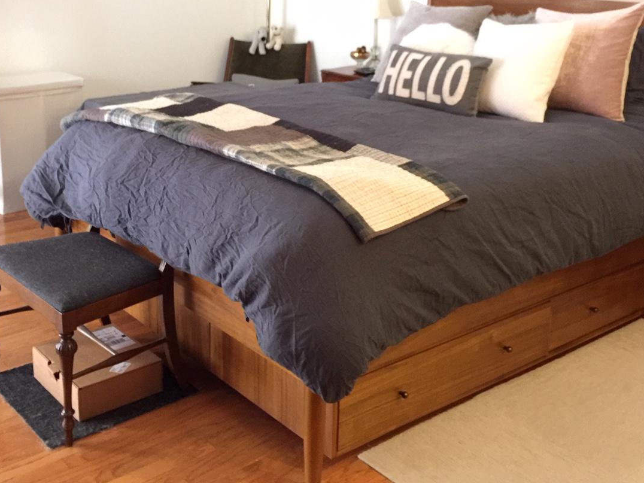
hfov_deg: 42.8
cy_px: 150
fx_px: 819
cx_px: 274
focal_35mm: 44
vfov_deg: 32.5
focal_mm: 4.15
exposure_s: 1/8
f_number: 2.2
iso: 160
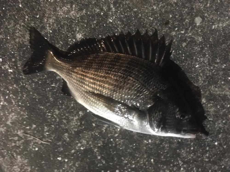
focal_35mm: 29
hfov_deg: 61.7
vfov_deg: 48.2
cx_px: 115
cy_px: 86
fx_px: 193
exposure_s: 1/15
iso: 1600
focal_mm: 4.15
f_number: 2.2
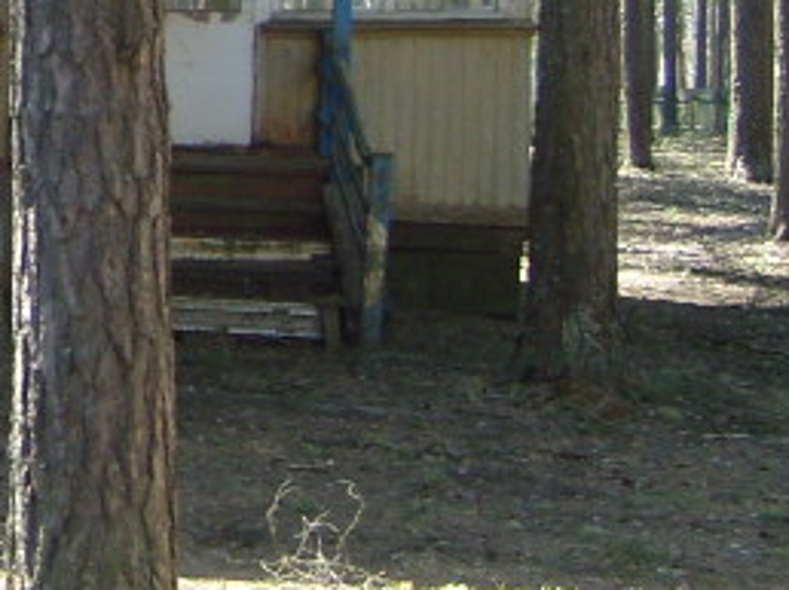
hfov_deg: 13.0
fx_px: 3165
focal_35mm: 139
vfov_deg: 10.4
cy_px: -235
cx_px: -566
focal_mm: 5.8
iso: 50
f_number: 2.8
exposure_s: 1/129
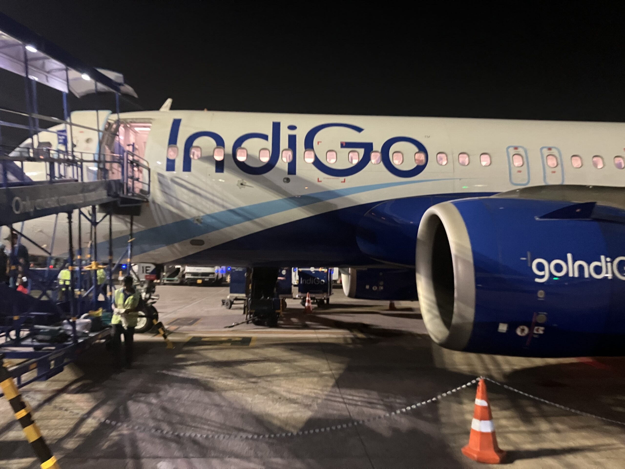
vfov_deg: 49.7
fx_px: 506
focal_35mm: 28
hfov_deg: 63.4
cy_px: 234
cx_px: 312
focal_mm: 3.99
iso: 640
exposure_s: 1/29
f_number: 1.8
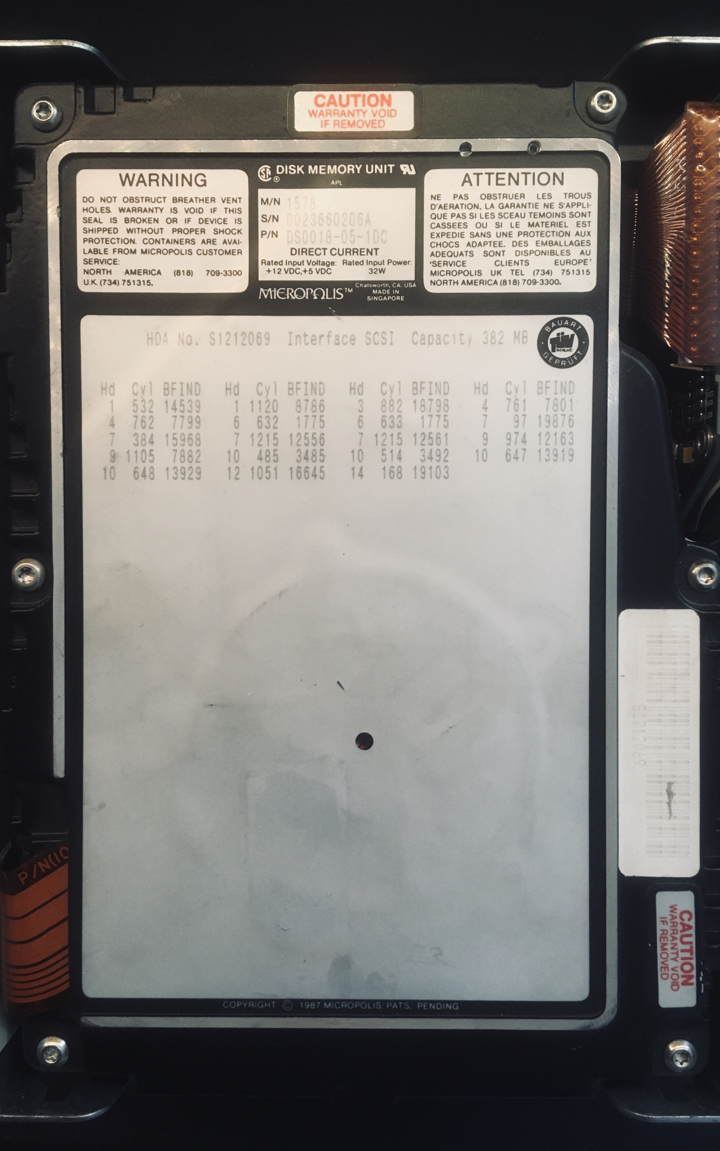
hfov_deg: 40.6
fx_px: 973
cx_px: 358
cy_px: 574
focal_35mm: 31
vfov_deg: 61.2
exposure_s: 1/33
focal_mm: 4.15
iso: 160
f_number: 2.2
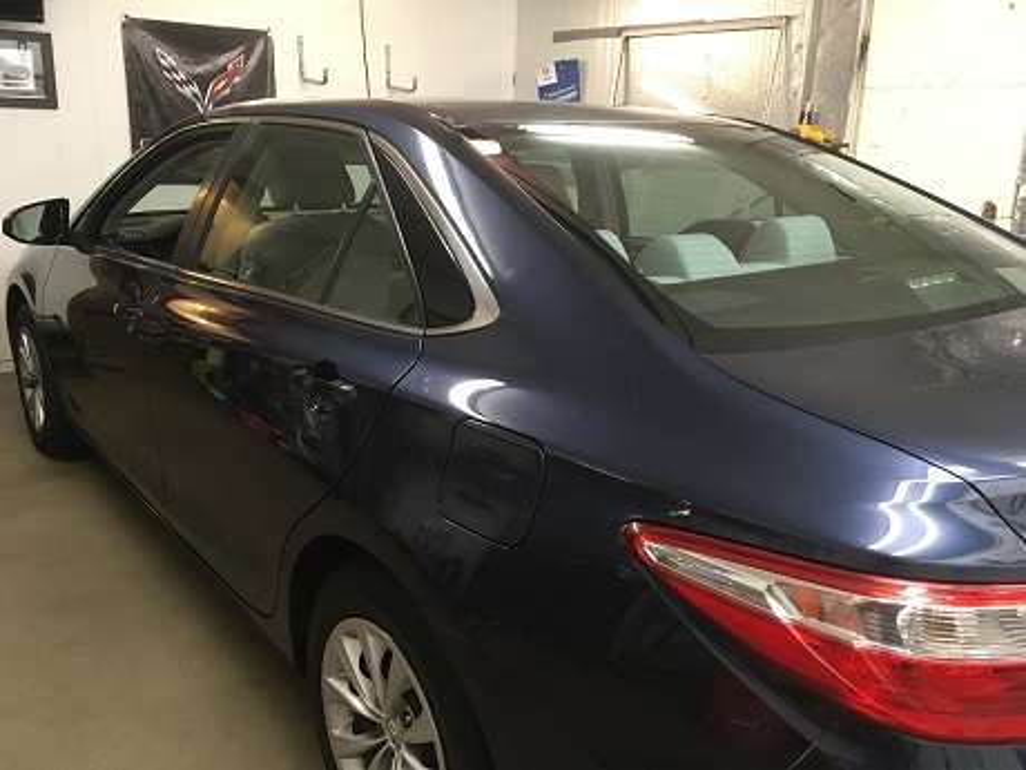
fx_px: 860
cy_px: 385
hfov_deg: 61.7
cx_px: 513
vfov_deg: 48.2
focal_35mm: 29
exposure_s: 1/30
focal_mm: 4.15
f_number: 2.2
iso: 125
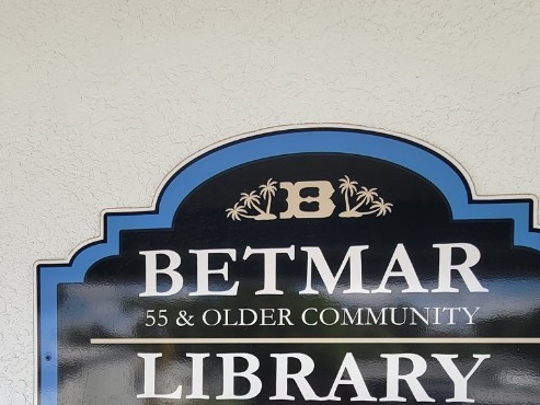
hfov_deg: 65.1
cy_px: 396
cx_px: 242
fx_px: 421
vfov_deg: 44.5
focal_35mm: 27
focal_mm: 2.2
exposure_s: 1/394
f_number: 2.2
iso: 50
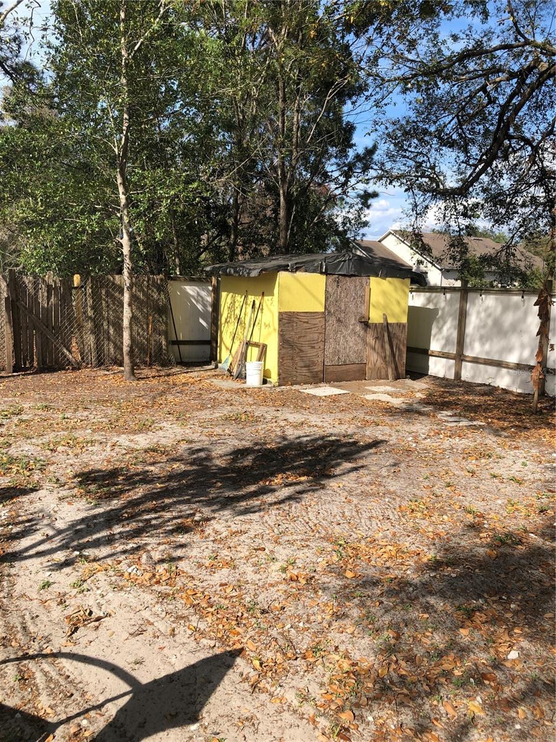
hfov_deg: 49.7
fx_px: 600
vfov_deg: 63.4
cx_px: 278
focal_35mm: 28
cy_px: 371
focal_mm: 3.99
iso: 20
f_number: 1.8
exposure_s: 1/1473
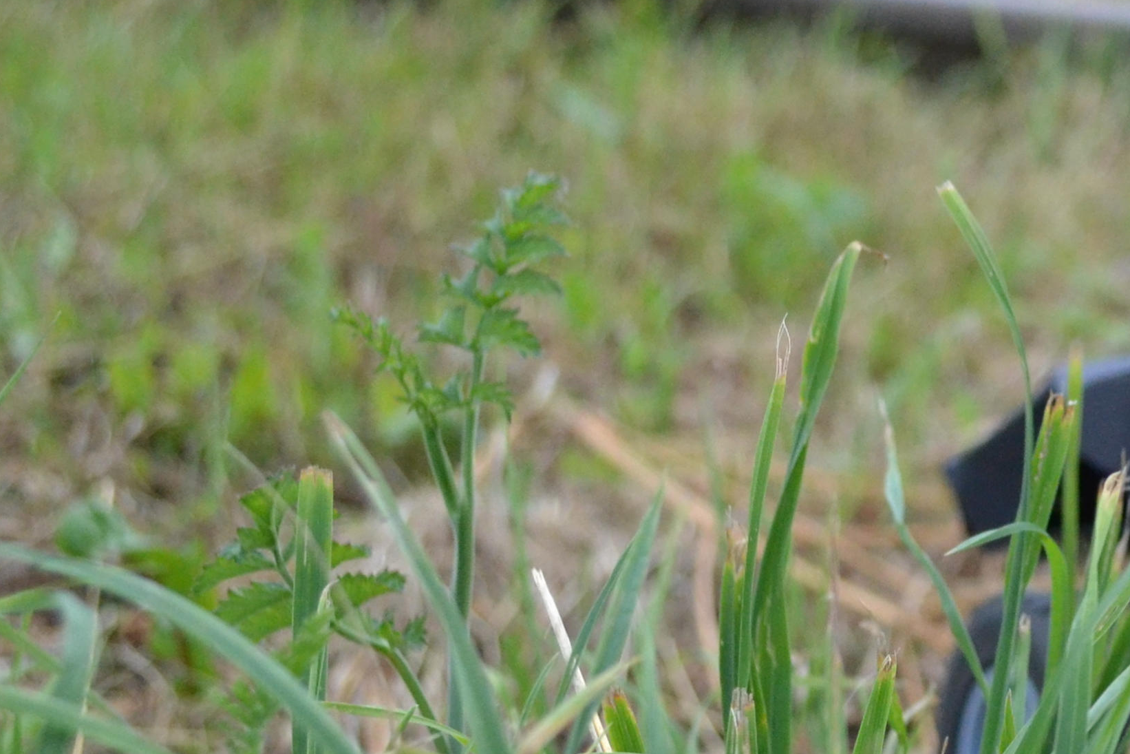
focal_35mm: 101
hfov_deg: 18.7
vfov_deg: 13.5
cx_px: 1483
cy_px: 448
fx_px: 3170
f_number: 4
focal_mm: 24
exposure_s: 1/2500
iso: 1600
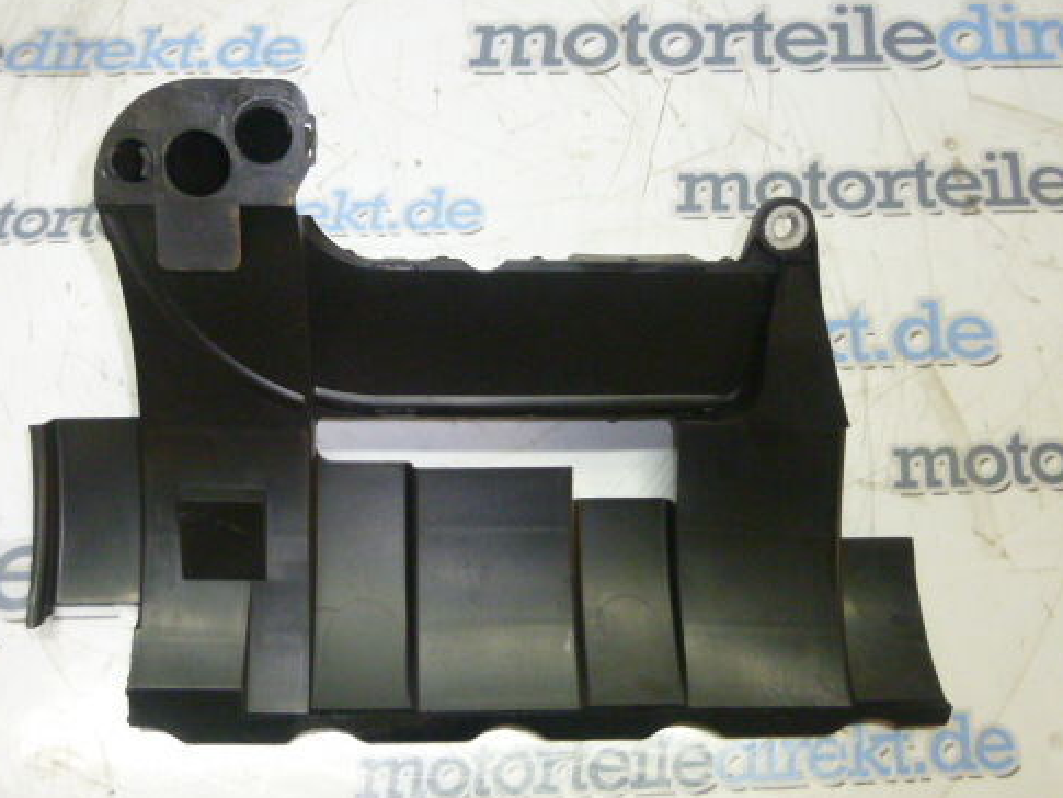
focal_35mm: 33
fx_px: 1014
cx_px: 427
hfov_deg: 55.0
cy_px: 390
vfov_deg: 43.0
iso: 400
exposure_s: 1/60
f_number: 3.1
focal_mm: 4.5
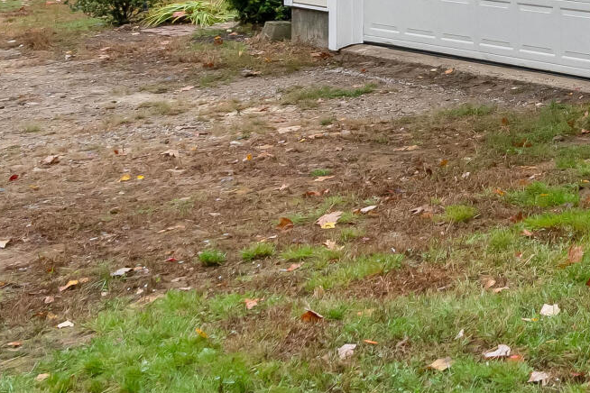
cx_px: 1040
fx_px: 1278
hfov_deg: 19.7
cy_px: -440
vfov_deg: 14.1
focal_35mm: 78
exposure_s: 1/60
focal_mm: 17
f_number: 8
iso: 800
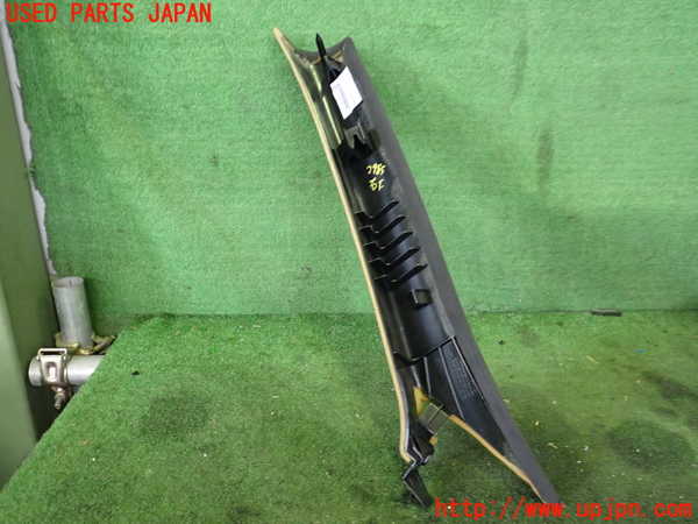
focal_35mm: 30
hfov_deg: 60.0
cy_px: 262
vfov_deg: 46.8
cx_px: 349
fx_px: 605
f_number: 2.3
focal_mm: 5.4
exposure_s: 1/30
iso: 400
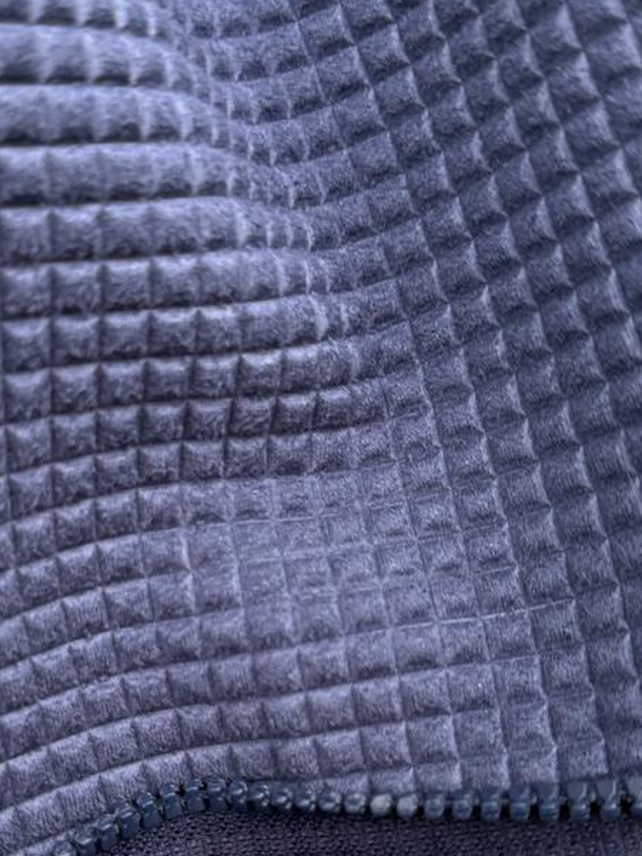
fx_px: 1187
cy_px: 648
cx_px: 251
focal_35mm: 48
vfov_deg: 38.6
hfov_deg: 30.2
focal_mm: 6.76
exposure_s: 1/136
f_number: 1.78
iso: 50
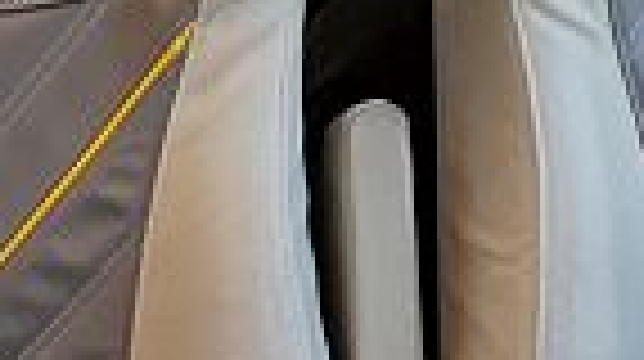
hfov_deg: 16.8
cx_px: 342
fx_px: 2183
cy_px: 315
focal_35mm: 128
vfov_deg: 9.4
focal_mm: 2.9
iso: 50
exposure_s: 1/30
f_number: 1.9
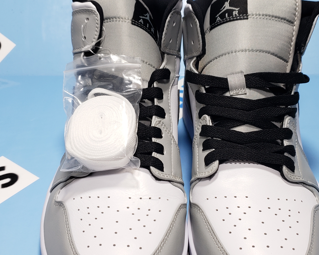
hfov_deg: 39.5
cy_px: 137
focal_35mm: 47
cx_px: 177
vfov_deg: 32.1
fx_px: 444
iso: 50
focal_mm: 4.3
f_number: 1.5
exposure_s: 1/100
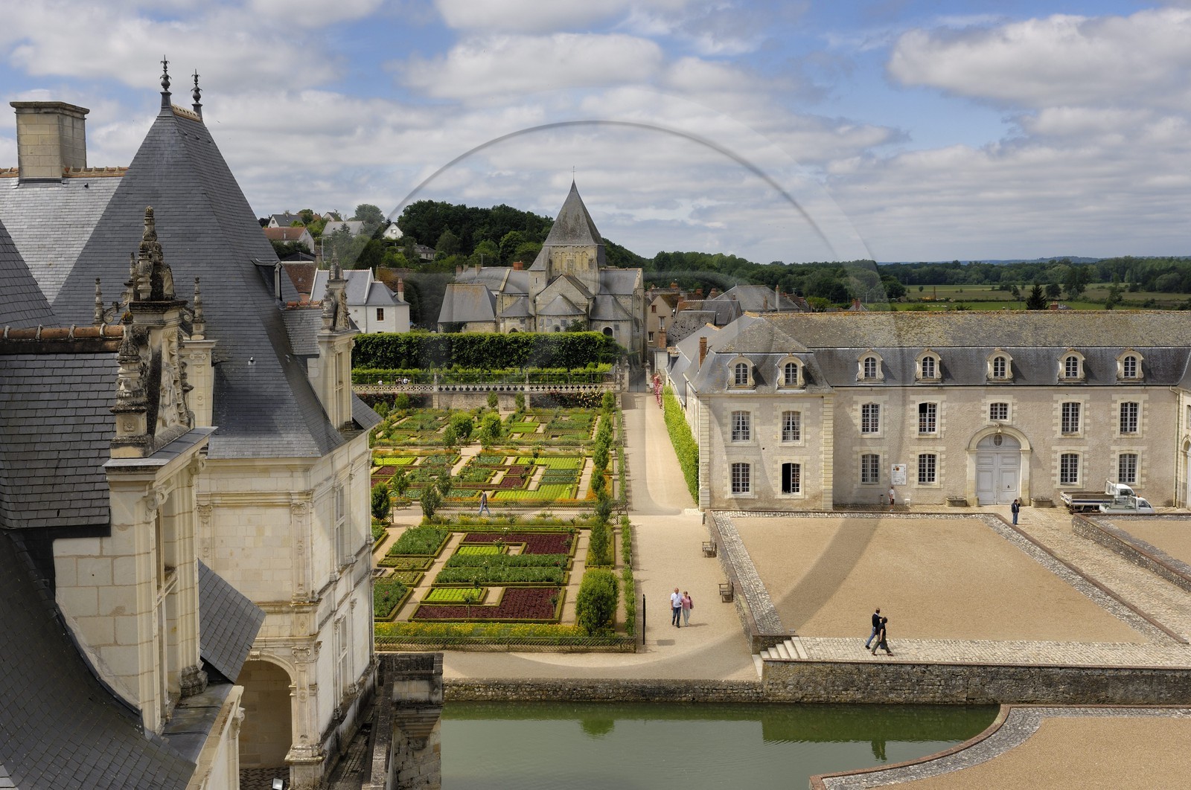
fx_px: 1388
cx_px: 596
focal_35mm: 42
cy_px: 395
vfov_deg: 31.8
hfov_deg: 46.5
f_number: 9
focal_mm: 28
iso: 100
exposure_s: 1/160
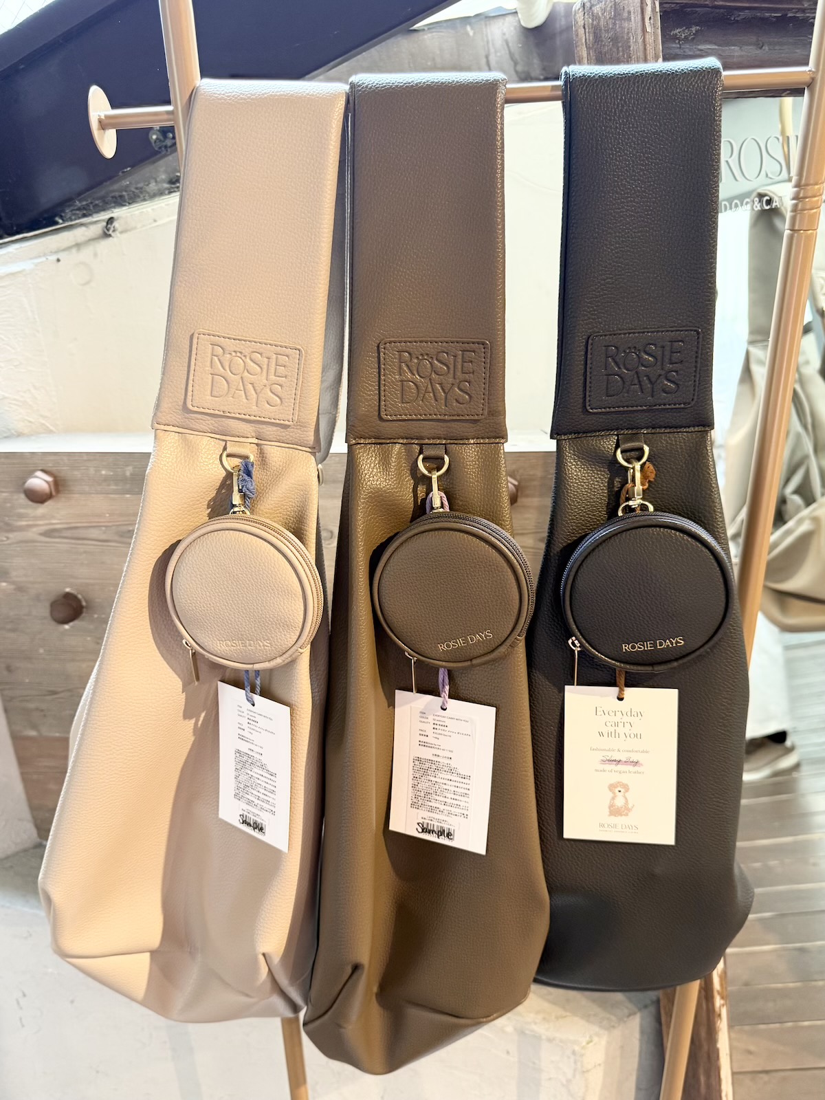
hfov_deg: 56.8
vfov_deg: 71.6
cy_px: 550
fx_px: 763
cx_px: 412
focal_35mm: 24
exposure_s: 1/50
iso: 200
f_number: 1.78
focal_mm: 6.76
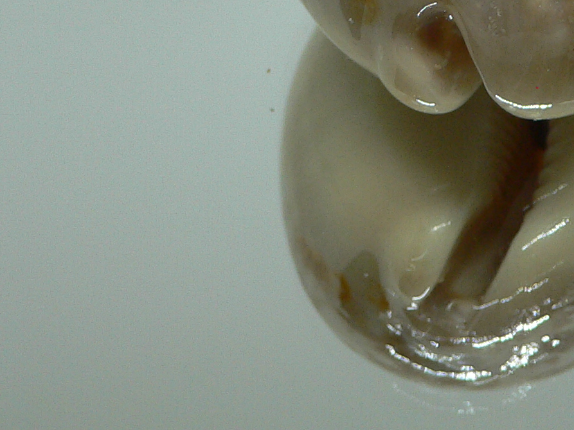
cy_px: -8
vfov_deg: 18.2
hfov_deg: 24.3
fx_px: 1310
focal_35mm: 79
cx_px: 465
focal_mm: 4.6
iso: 150
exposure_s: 1/60
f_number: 2.8
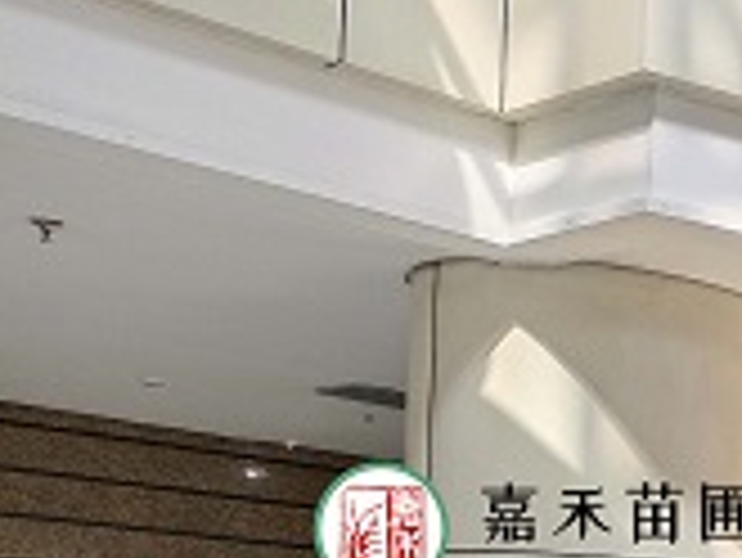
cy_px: 736
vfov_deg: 16.6
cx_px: 1234
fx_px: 1802
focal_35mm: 84
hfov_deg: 19.1
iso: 339
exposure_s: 1/50
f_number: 1.89
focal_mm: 4.71
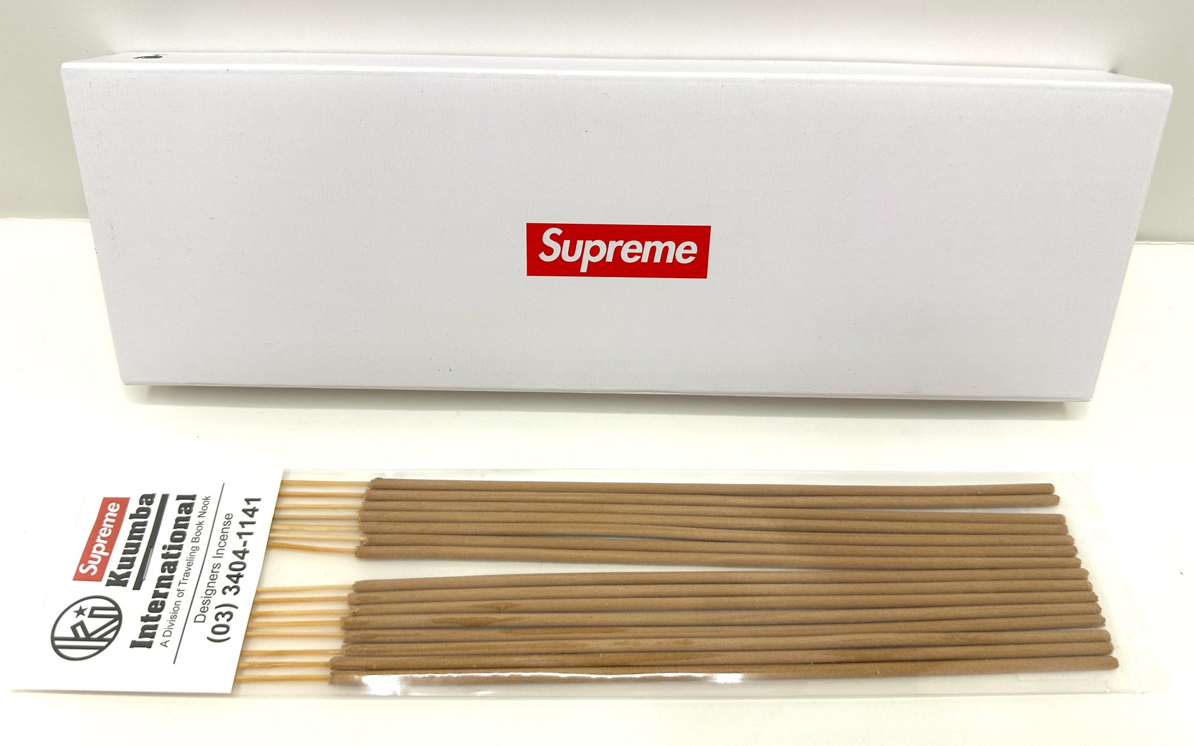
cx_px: 588
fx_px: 846
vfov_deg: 47.6
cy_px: 347
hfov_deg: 70.4
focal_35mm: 26
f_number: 1.78
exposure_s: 1/1374
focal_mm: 6.86
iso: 80
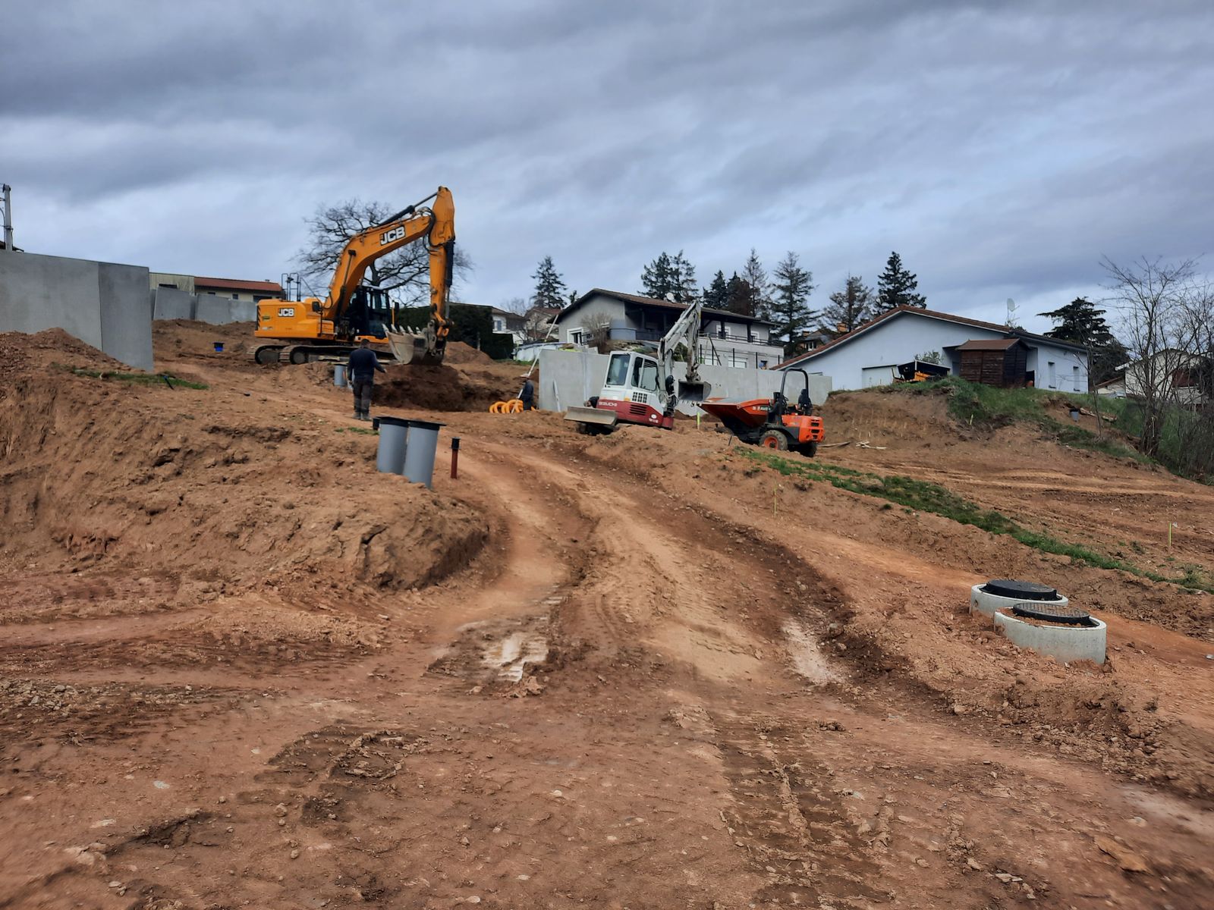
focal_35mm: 25
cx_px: 607
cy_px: 455
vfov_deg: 54.9
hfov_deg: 69.4
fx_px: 877
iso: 32
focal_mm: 4.6
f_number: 2
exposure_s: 1/1104
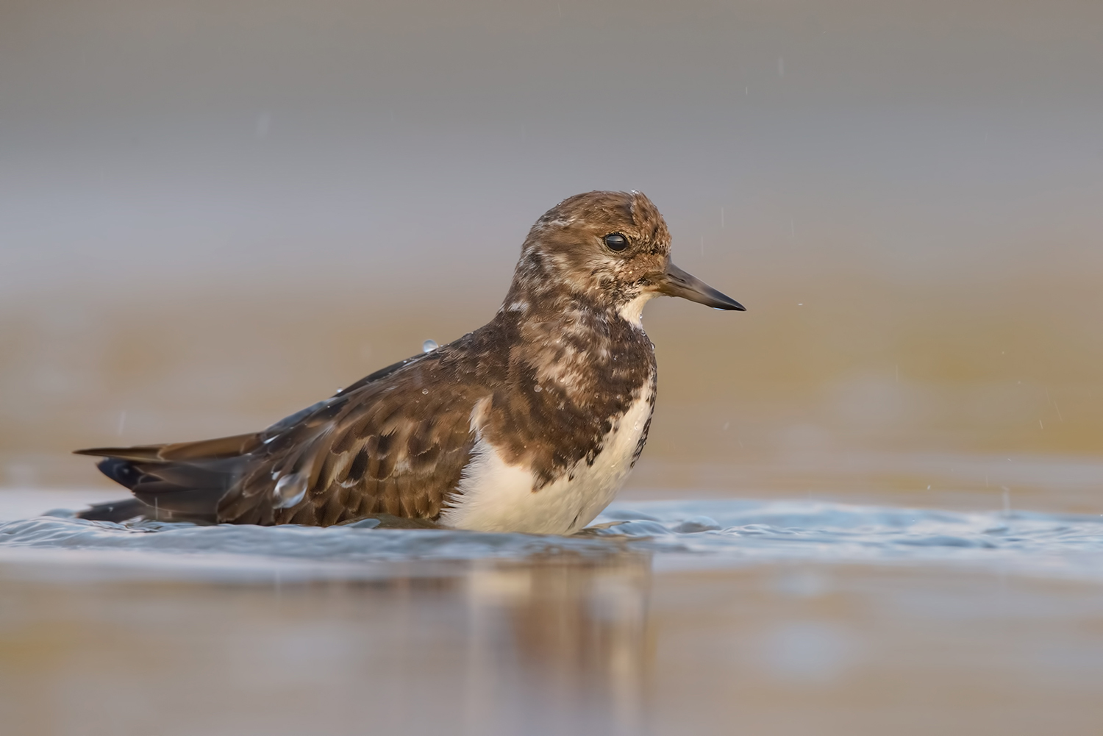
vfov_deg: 2.3
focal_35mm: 600
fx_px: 18388
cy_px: 368
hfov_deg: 3.4
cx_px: 552
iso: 2200
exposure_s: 1/250
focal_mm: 600
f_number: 9
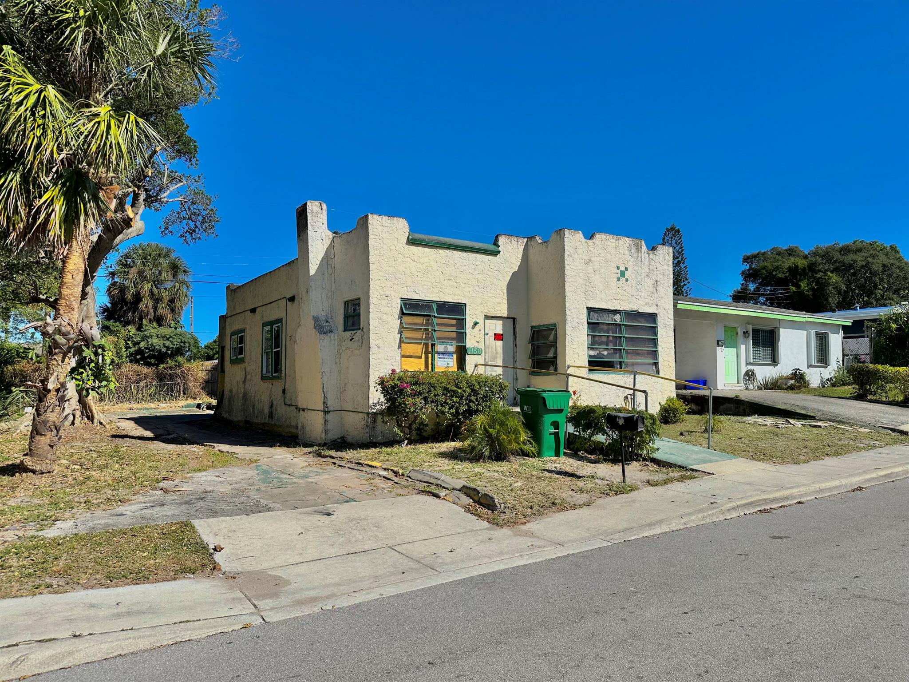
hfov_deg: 71.6
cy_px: 341
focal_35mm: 24
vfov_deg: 56.8
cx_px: 454
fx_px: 630
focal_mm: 6.86
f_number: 1.78
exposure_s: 1/8197
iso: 80
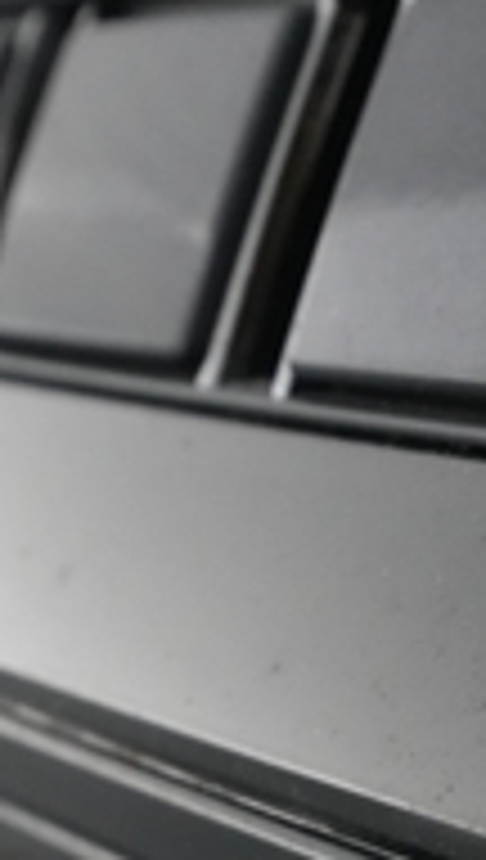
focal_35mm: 98
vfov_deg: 21.2
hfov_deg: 12.2
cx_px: -27
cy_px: 801
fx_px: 2236
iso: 5000
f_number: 4.5
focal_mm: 28
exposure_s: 1/100
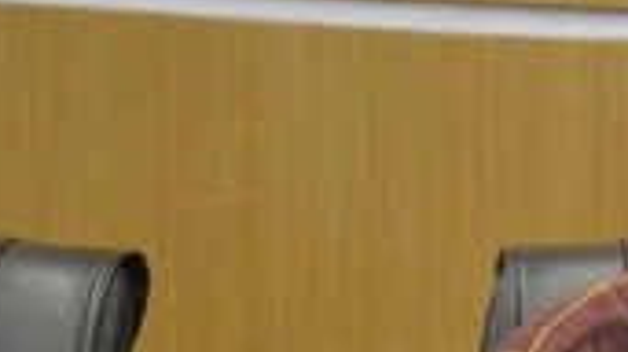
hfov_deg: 6.3
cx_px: 925
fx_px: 5676
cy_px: 350
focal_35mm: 341
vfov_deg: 3.6
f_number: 5.3
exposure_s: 1/100
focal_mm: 62
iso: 6400
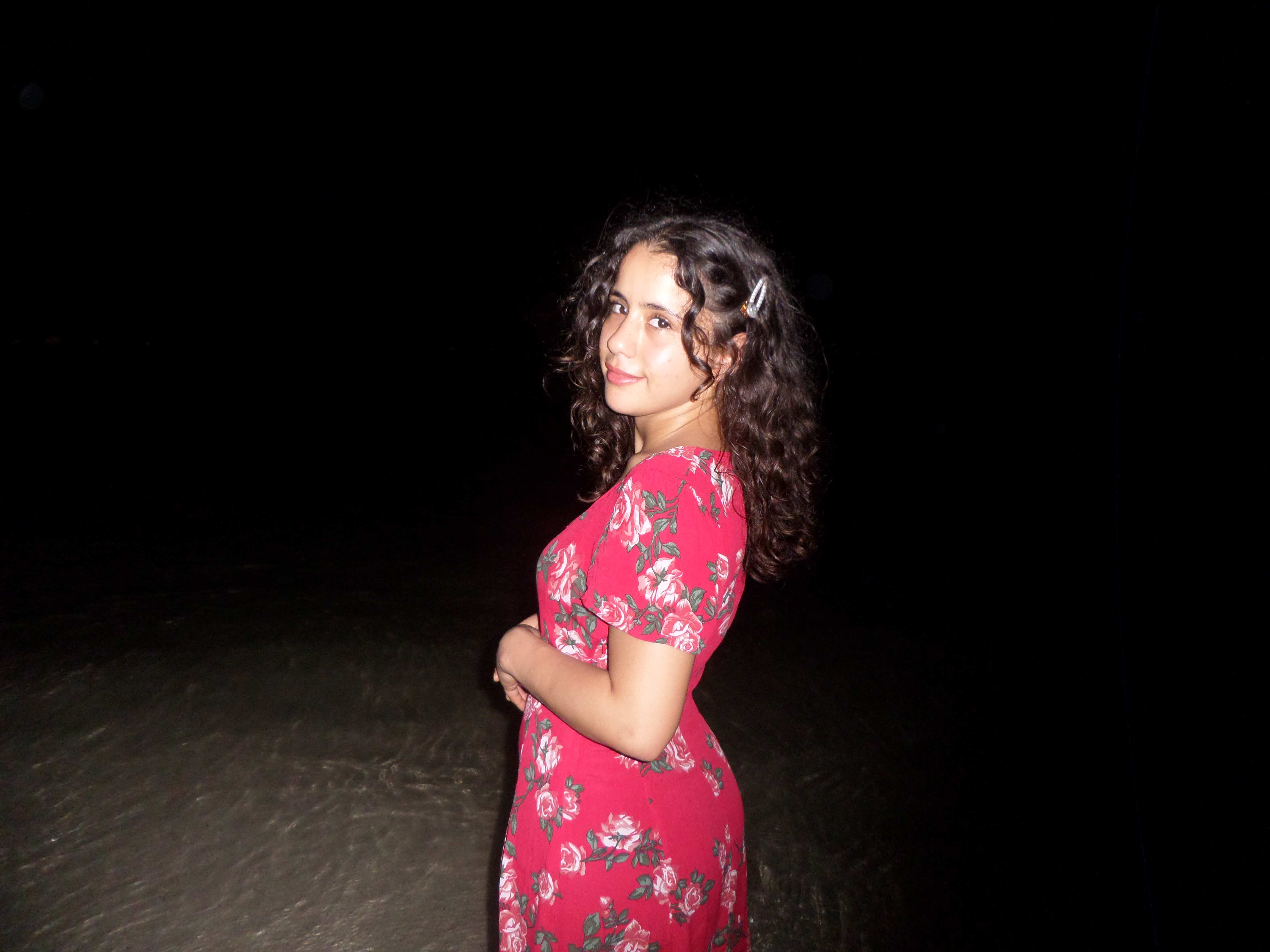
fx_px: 881
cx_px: 635
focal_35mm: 24
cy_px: 476
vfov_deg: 56.8
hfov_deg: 71.6
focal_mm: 4.3
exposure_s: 1/20
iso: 240
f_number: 3.1
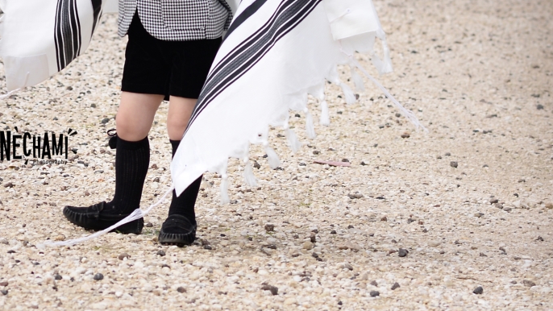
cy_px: -24
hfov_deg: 10.2
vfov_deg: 5.8
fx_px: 3080
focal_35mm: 210
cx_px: 147
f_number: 6.3
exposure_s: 1/500
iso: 320
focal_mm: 85
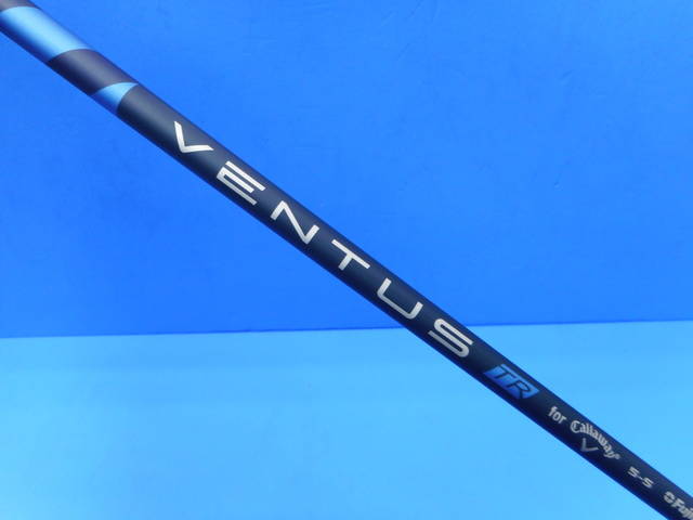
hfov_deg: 69.4
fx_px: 500
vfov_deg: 54.9
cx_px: 346
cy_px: 260
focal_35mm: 25
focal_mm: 4.5
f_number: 3.7
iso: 160
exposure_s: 1/30
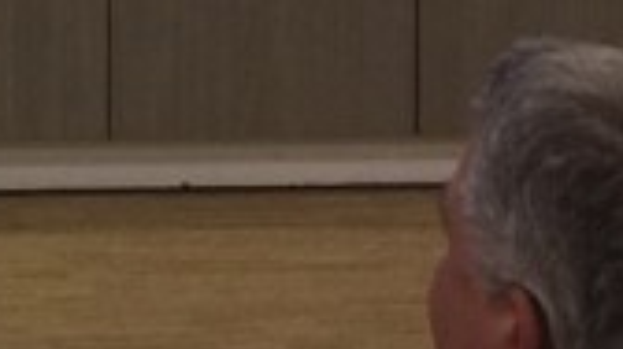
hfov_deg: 9.3
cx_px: -1120
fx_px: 3184
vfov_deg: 5.6
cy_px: -928
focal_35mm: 193
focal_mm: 4.15
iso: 32
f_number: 2.2
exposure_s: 1/15
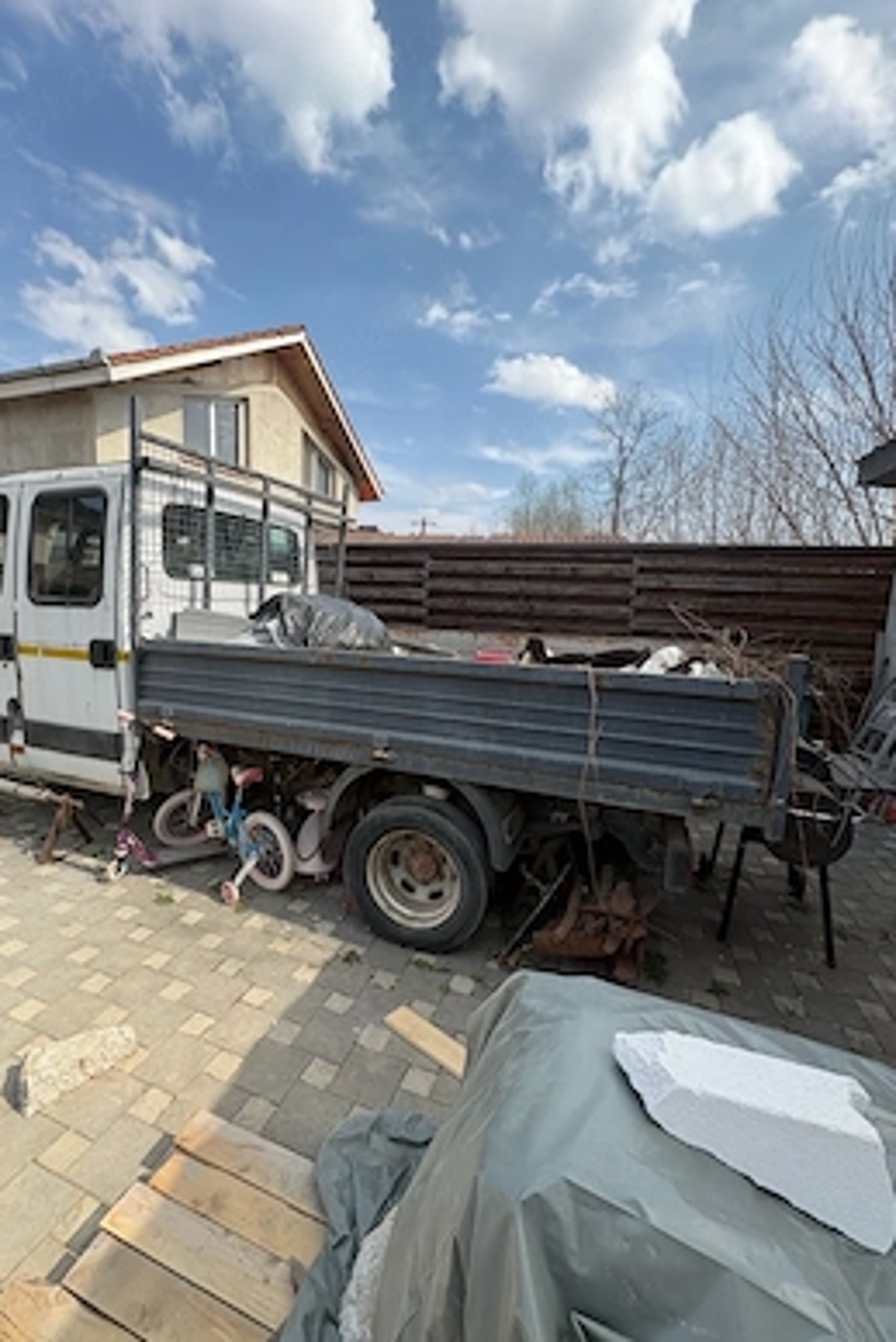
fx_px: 559
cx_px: 408
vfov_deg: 100.4
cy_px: 678
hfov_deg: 77.2
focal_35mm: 15
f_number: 2.2
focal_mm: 2.22
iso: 40
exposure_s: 1/636
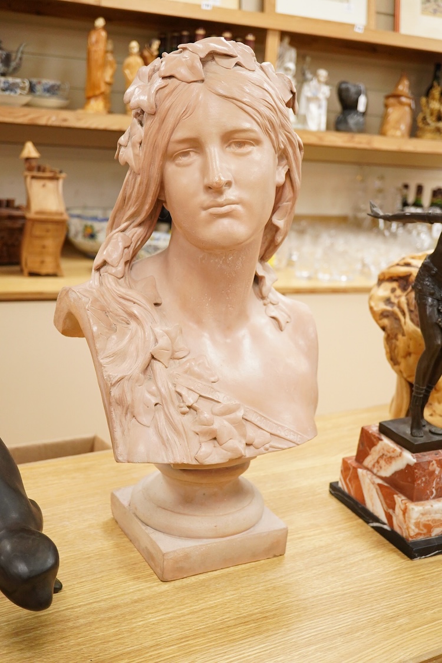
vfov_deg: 43.6
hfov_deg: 29.9
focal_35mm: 45
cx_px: 221
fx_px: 829
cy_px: 332
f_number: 3.5
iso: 2500
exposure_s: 1/320
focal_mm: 30
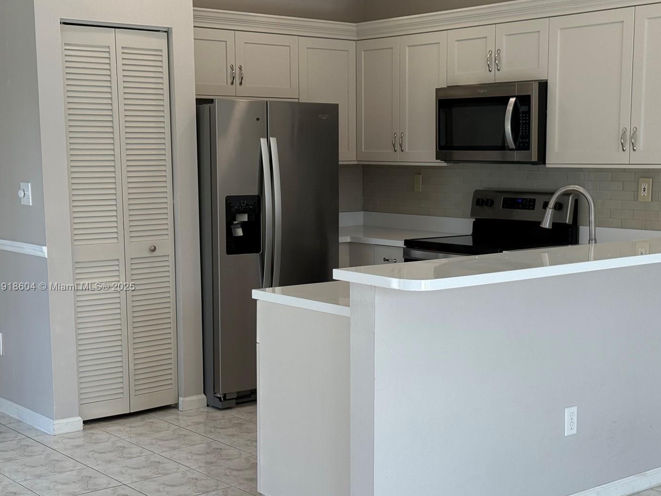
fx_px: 1070
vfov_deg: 26.1
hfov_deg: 34.3
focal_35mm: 56
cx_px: 366
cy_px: 287
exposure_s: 1/409
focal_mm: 6.76
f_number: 1.78
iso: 80
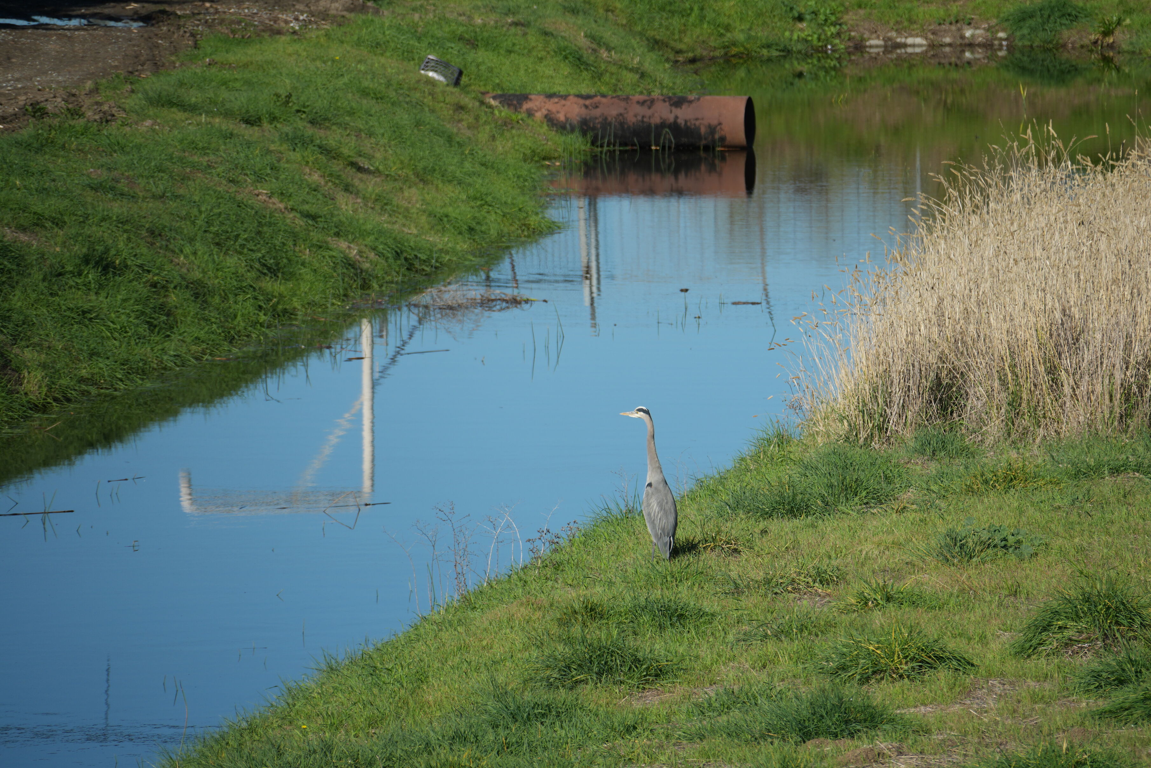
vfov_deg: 3.8
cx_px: 666
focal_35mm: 358
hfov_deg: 5.8
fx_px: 11445
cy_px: 431
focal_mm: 300
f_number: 7.1
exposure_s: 1/640
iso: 160
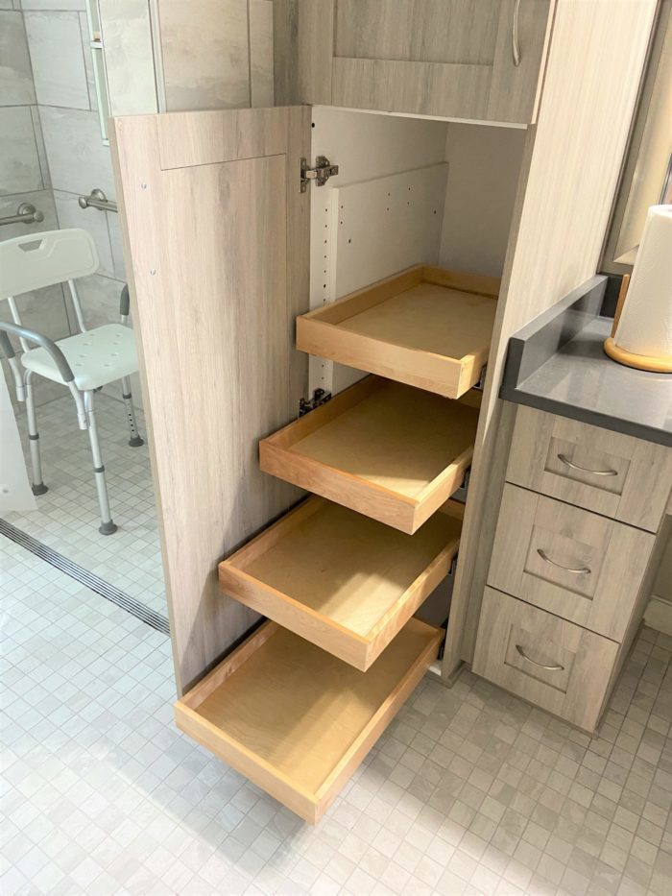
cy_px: 448
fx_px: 673
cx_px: 336
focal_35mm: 26
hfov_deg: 53.1
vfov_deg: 67.3
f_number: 1.8
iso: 400
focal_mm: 4.25
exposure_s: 1/60
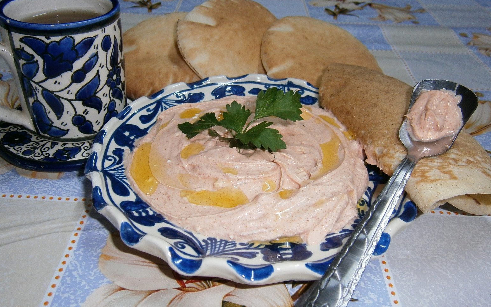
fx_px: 428
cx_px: 241
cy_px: 149
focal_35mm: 32
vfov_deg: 39.4
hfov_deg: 59.6
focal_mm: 4.7
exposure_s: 1/30
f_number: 2.8
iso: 125
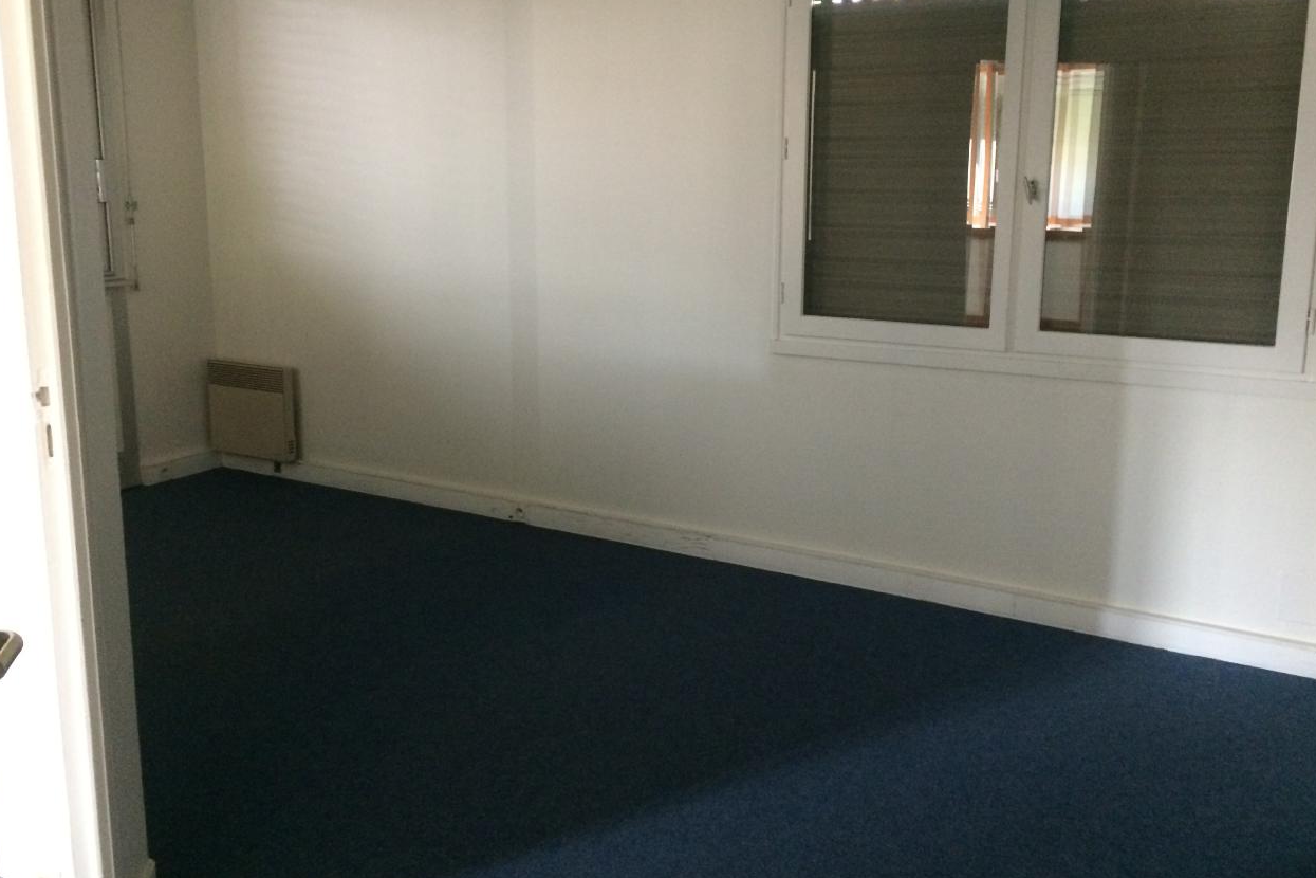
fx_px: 1133
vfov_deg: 42.2
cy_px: 381
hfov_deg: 60.3
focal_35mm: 31
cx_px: 663
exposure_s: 1/17
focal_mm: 4.15
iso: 320
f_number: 2.2
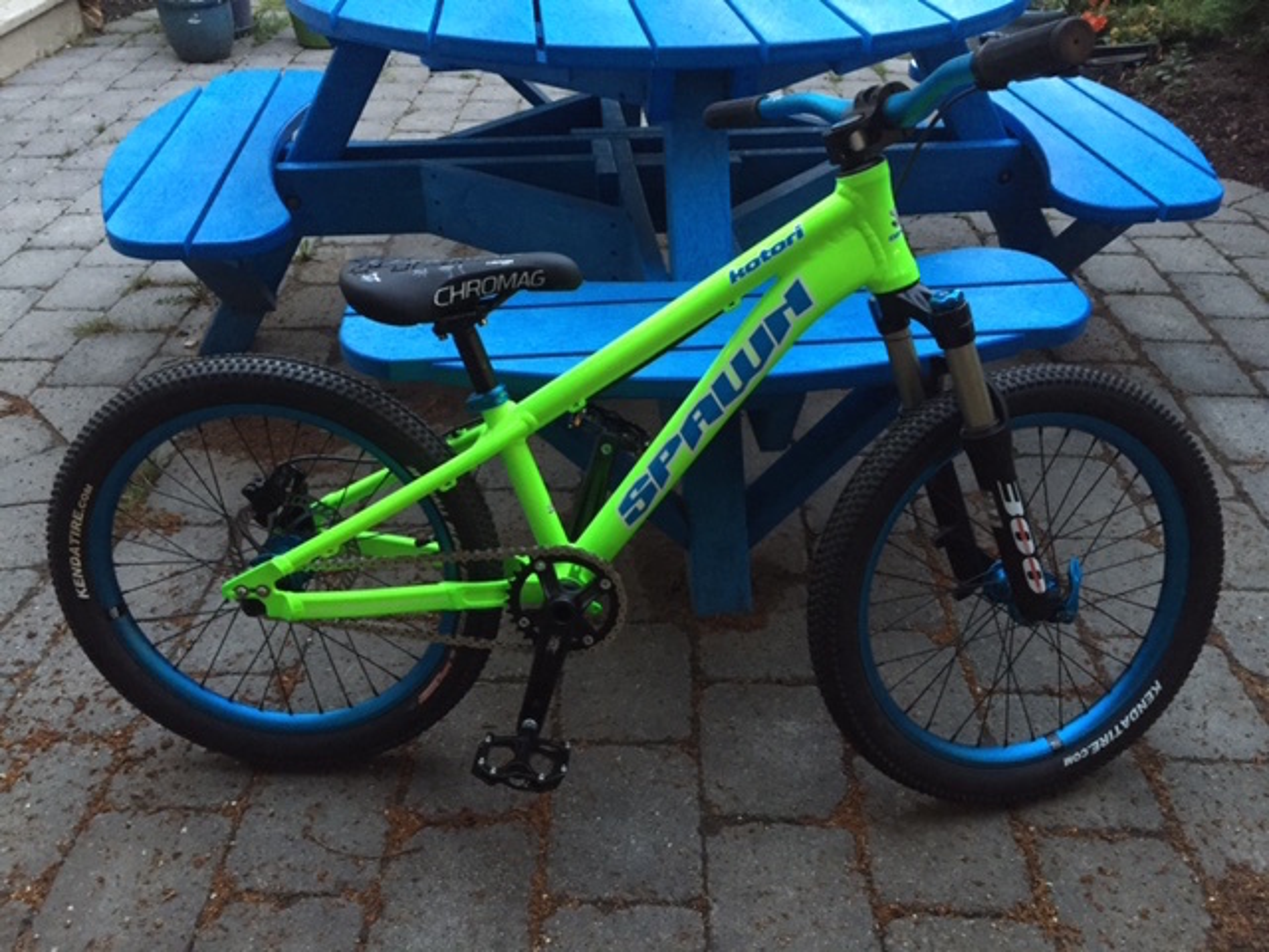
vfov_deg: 48.2
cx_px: 634
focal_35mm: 29
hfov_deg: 61.7
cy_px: 476
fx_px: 1063
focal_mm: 4.15
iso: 250
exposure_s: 1/20
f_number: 2.2
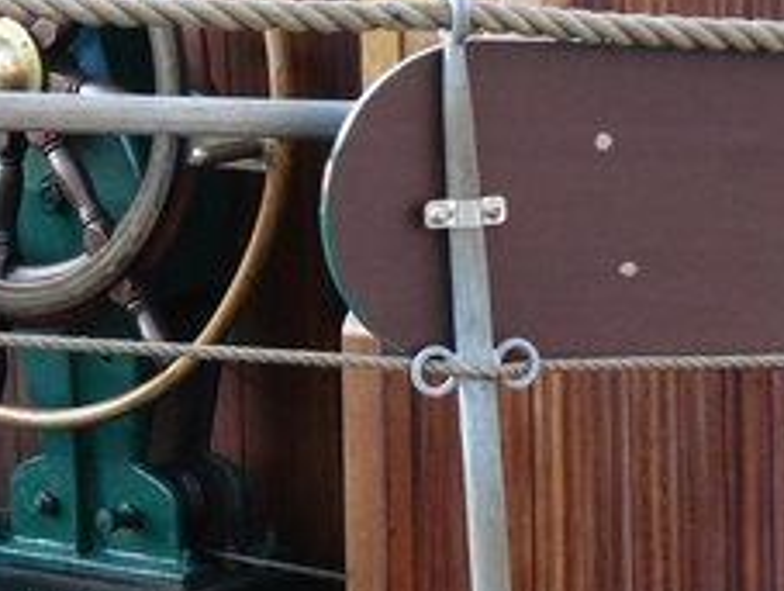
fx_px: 5807
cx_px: 55
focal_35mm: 256
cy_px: 66
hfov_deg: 7.7
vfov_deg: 5.8
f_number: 3.2
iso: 200
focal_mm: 16.2
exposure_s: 1/30
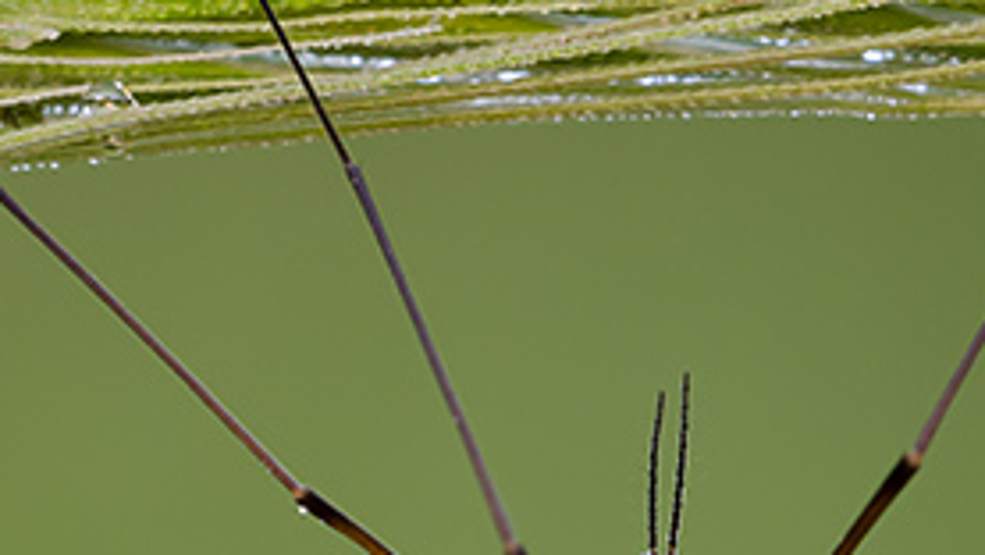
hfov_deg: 2.1
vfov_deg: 1.2
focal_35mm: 1042
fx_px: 27223
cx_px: 658
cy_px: 626
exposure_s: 1/5
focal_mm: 180
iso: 320
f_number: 11
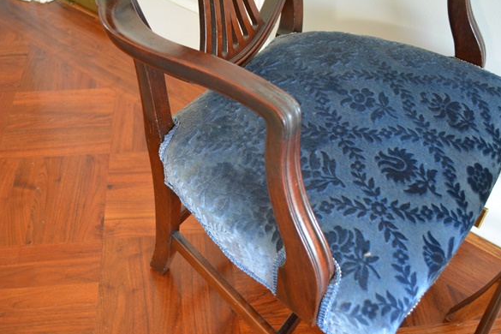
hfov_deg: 48.5
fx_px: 557
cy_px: 169
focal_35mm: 40
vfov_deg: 33.4
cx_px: 256
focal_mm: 26
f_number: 4.2
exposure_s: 1/30
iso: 1400
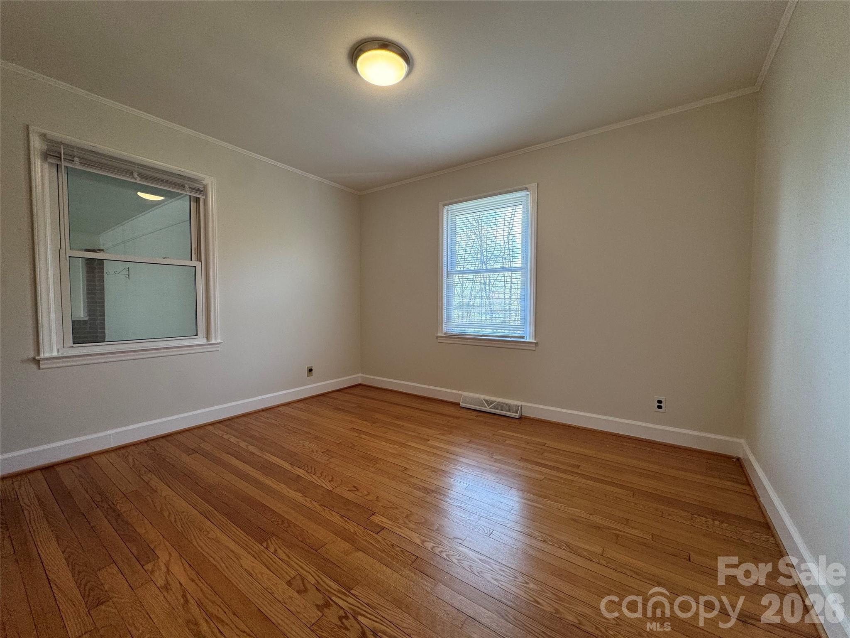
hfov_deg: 102.1
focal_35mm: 14
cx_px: 425
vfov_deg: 85.7
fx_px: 344
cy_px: 319
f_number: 2.2
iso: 100
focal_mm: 2.22
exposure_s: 1/120
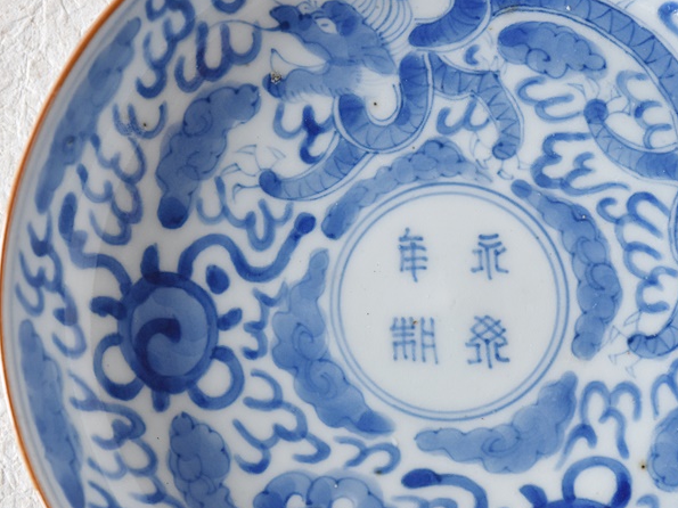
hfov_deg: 18.4
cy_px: 282
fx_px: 2088
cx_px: 419
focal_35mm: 107
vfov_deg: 13.9
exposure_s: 1/5
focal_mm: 55
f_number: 5.6
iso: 800
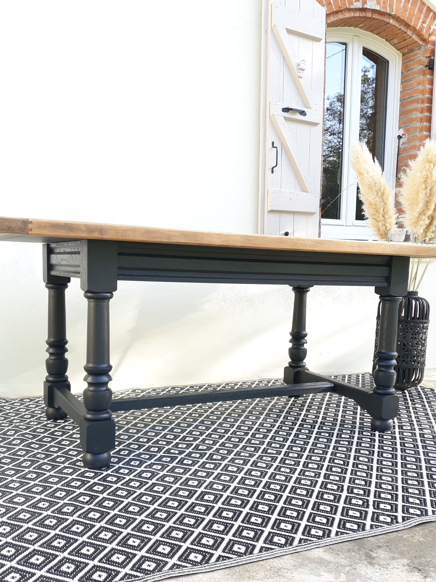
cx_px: 226
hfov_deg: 42.9
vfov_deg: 55.1
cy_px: 334
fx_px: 554
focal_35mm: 33
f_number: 1.7
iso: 40
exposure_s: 1/148
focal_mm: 3.71
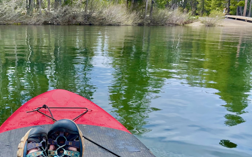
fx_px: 275
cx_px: 71
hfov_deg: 47.9
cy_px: 90
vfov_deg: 31.9
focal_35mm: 40
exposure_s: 1/1135
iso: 32
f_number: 1.6
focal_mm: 4.2
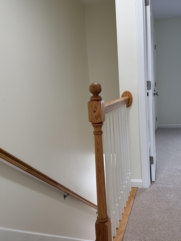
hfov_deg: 42.7
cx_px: 108
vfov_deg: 55.3
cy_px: 124
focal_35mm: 33
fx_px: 230
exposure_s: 1/140
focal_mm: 6.76
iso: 200
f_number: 1.78
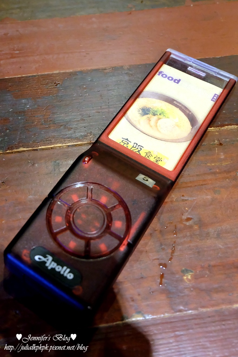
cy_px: 178
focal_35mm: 24
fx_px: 238
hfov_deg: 53.1
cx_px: 119
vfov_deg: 73.7
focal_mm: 16
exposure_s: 1/25
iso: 3200
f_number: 4
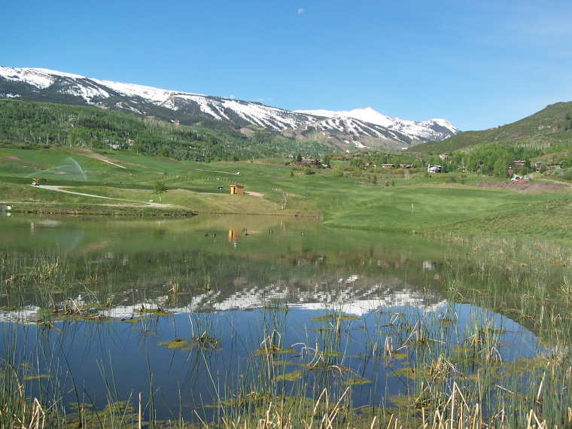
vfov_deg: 37.7
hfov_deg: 49.0
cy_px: 214
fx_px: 628
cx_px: 286
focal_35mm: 38
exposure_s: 1/500
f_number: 4
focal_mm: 6.3
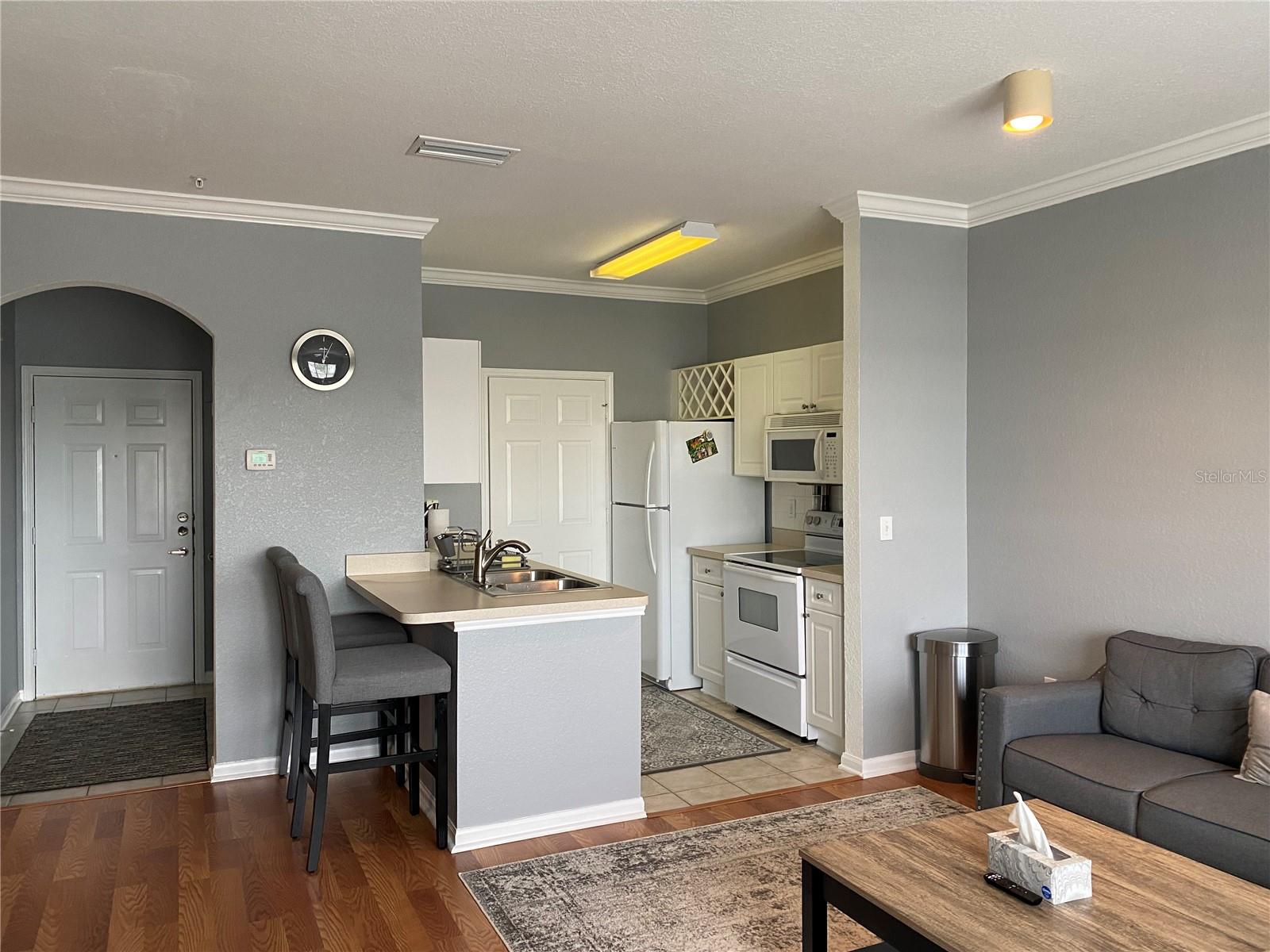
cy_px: 476
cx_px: 635
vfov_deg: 53.1
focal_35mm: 26
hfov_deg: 67.3
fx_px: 954
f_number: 1.8
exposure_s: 1/60
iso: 125
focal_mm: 4.25
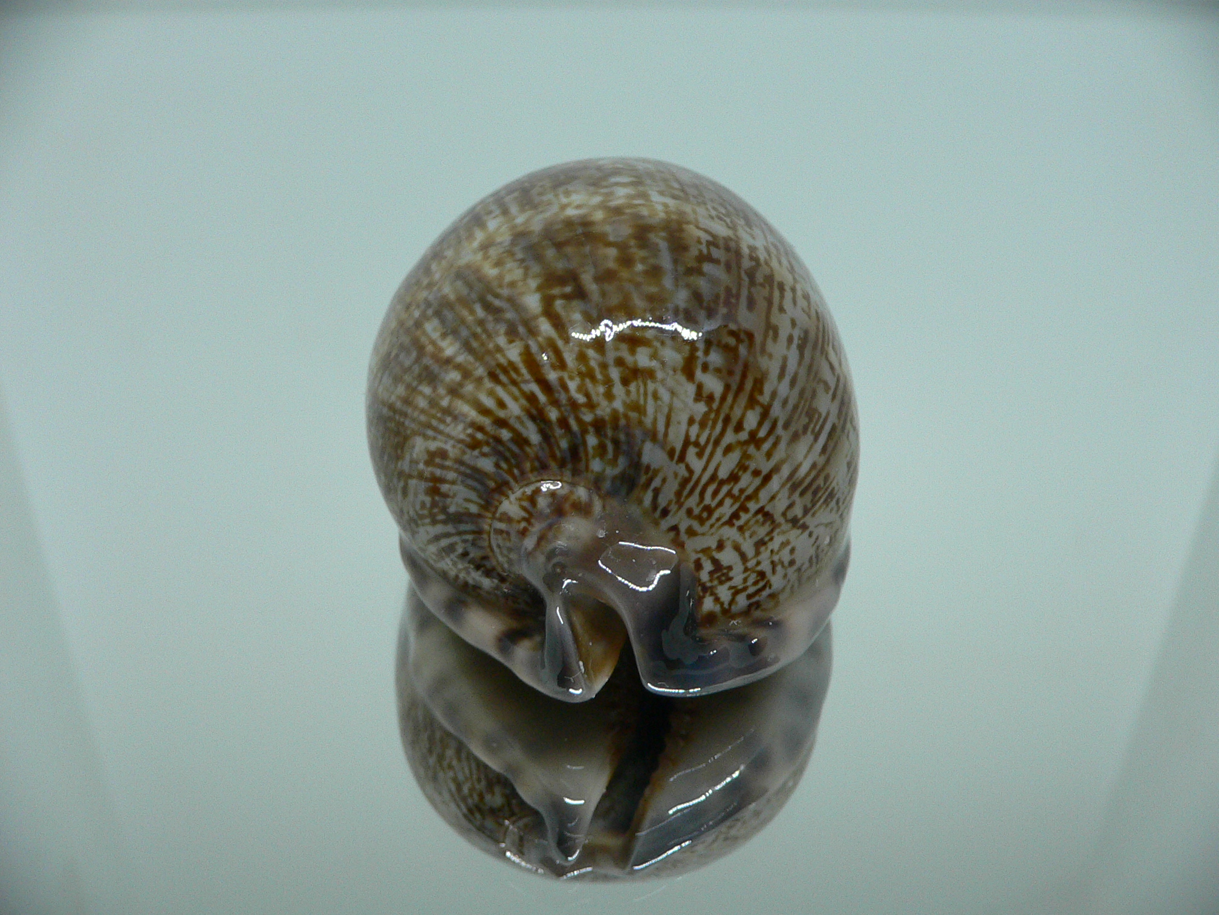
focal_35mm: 35
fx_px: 1233
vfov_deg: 40.7
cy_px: 458
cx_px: 610
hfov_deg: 52.6
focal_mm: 4.6
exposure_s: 1/60
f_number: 2.8
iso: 150
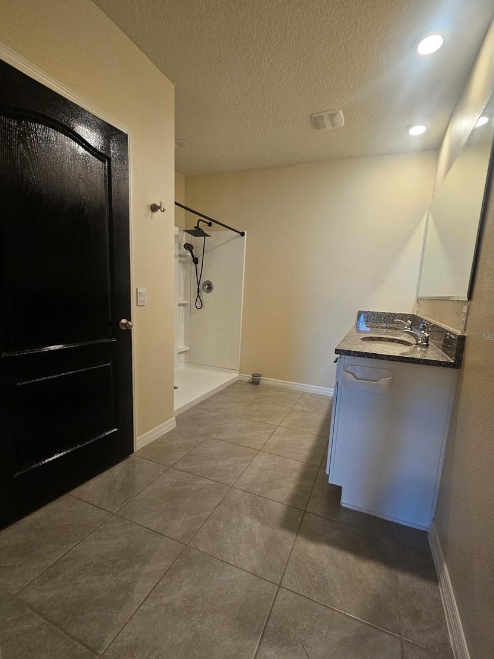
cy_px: 336
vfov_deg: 102.0
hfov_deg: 85.6
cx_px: 259
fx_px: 266
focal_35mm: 14
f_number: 2.2
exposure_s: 1/60
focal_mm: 2.2
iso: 200
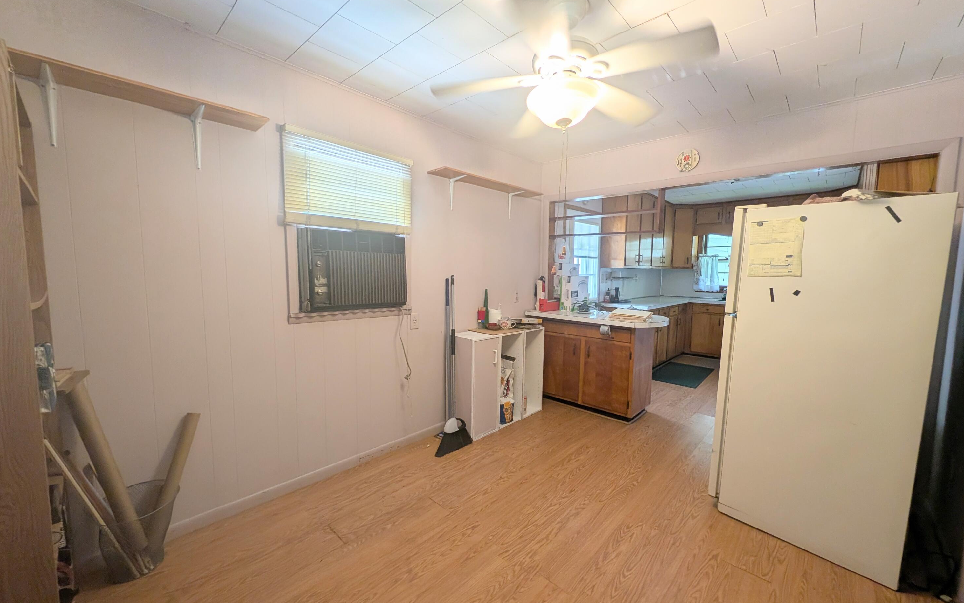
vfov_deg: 82.8
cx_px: 489
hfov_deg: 109.3
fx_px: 342
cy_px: 309
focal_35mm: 13
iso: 66
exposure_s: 1/64.7
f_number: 1.95
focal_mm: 2.23
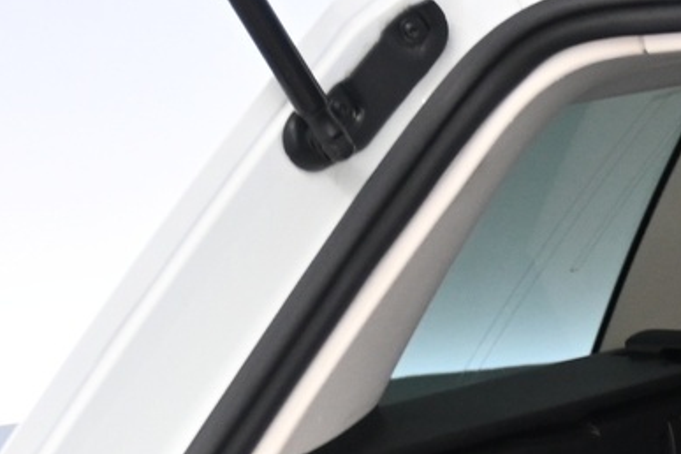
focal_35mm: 138
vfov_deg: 9.4
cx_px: 1297
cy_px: 857
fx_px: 2610
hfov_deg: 13.1
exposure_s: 1/40
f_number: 4
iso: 1000
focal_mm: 22
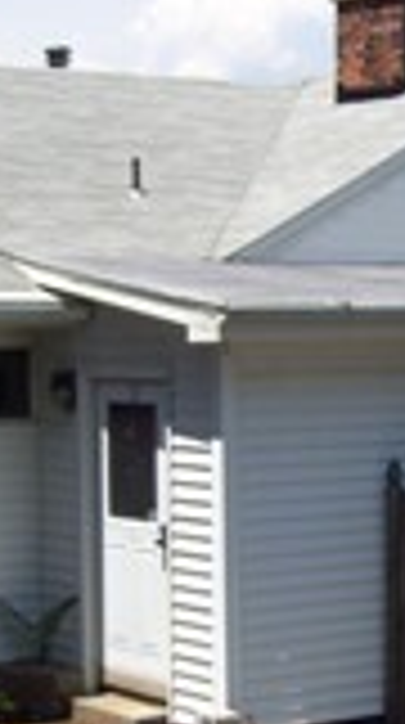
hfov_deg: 11.0
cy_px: 427
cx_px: 297
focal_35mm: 109
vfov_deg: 19.6
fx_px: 2091
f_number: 4.8
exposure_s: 1/640
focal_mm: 6
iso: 80
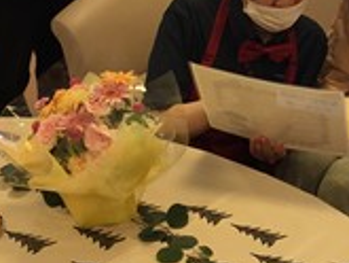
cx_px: 289
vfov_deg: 14.3
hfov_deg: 18.8
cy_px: 66
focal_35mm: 103
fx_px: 1039
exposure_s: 1/60
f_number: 2.4
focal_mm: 3.3
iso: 32
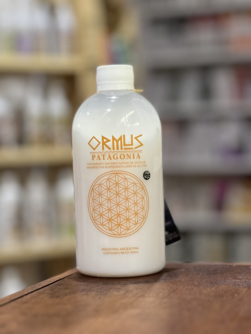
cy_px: 167
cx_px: 126
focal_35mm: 77
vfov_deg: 25.3
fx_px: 744
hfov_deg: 19.1
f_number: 2.8
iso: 400
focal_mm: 9
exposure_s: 1/37
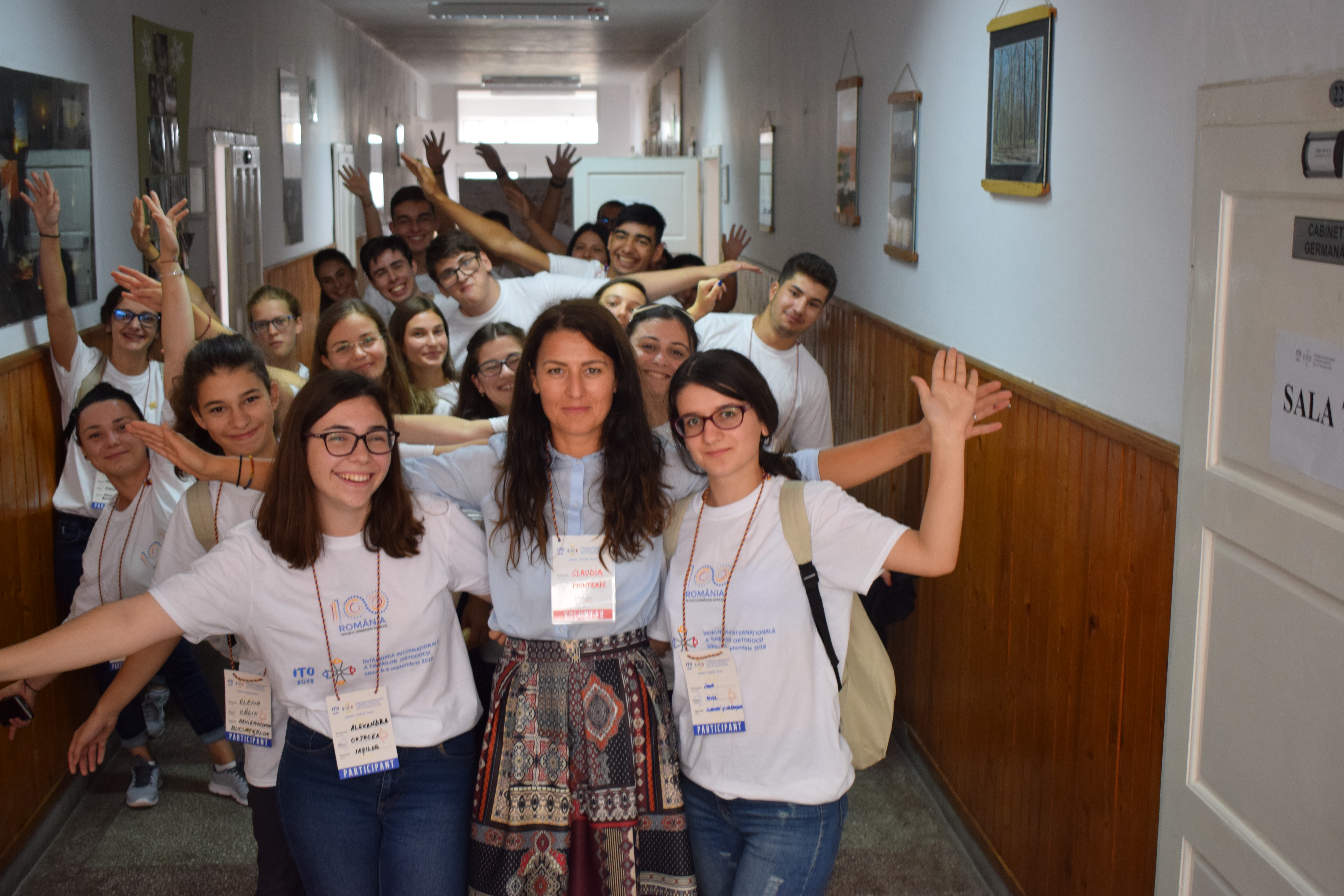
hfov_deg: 46.4
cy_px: 448
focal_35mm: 42
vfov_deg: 31.9
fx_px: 1568
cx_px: 672
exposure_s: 1/60
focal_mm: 28
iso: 720
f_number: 4.2
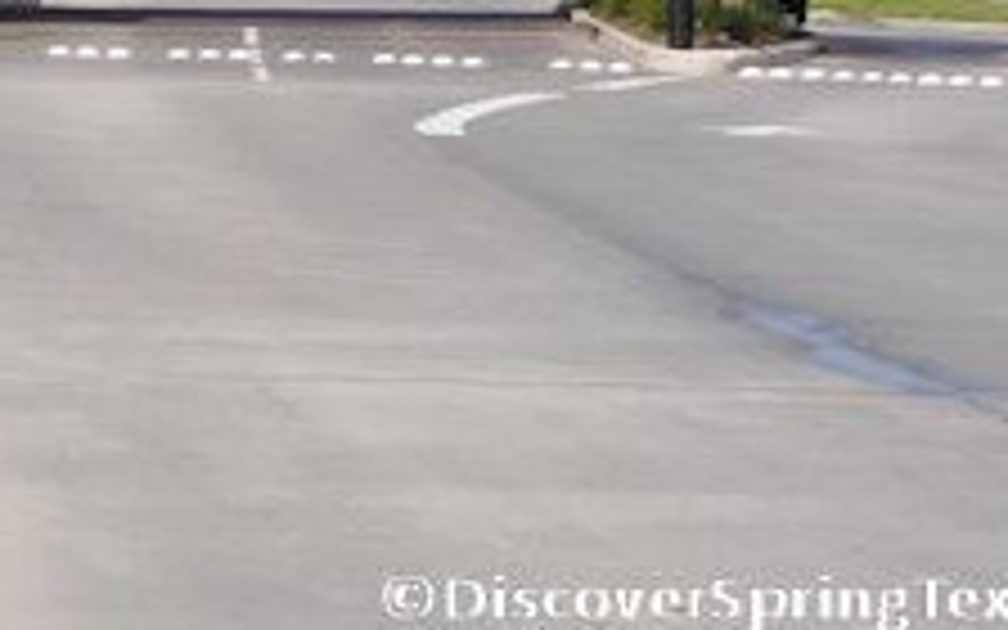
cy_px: -189
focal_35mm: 197
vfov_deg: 6.6
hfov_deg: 10.5
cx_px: -43
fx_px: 5412
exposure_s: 1/500
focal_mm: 10
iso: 100
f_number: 6.3
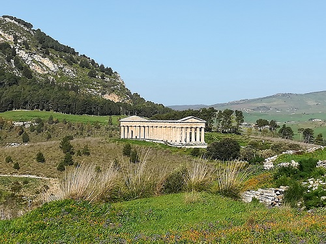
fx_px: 735
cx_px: 163
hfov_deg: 25.0
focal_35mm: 78
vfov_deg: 18.9
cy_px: 122
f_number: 2.2
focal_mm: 3.83
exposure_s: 1/1276
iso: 50
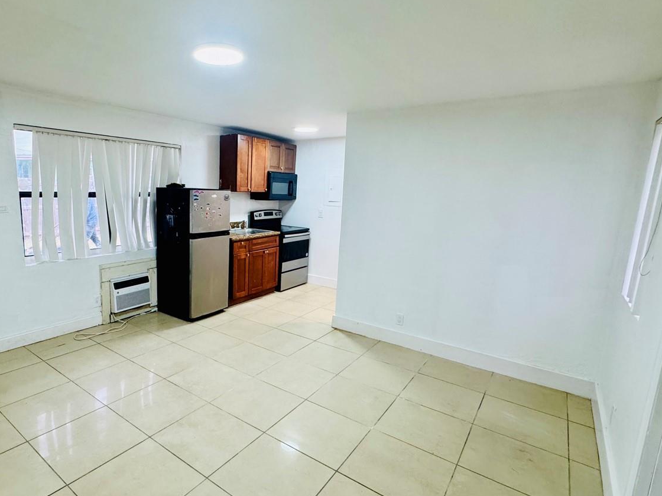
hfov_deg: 80.4
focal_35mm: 20
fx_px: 382
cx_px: 253
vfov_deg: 66.0
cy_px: 254
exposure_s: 1/120
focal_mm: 2.22
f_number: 2.2
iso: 320
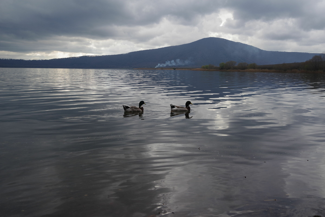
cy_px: 108
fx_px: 298
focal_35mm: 33
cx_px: 162
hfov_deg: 57.2
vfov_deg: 40.0
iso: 400
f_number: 9
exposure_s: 1/250
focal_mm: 33
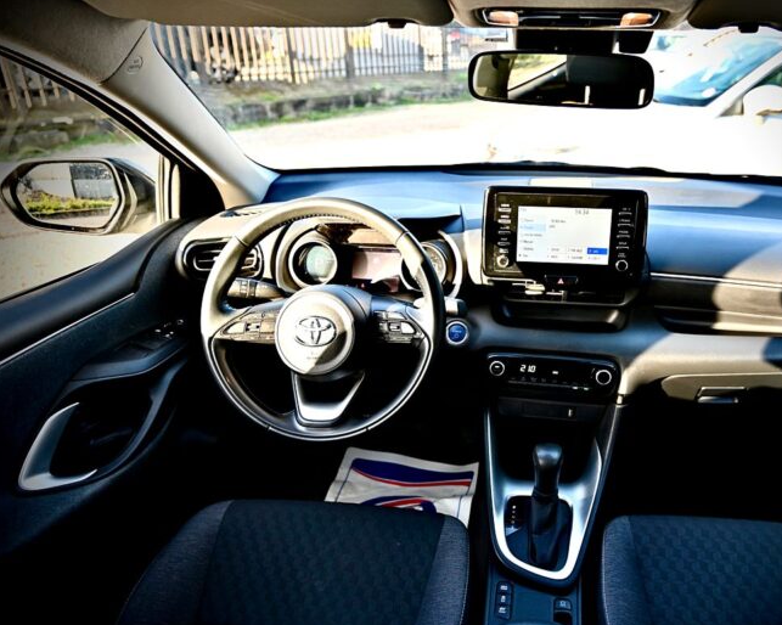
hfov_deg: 61.5
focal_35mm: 28
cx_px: 479
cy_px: 322
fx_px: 648
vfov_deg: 51.5
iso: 400
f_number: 4
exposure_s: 1/160
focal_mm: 24
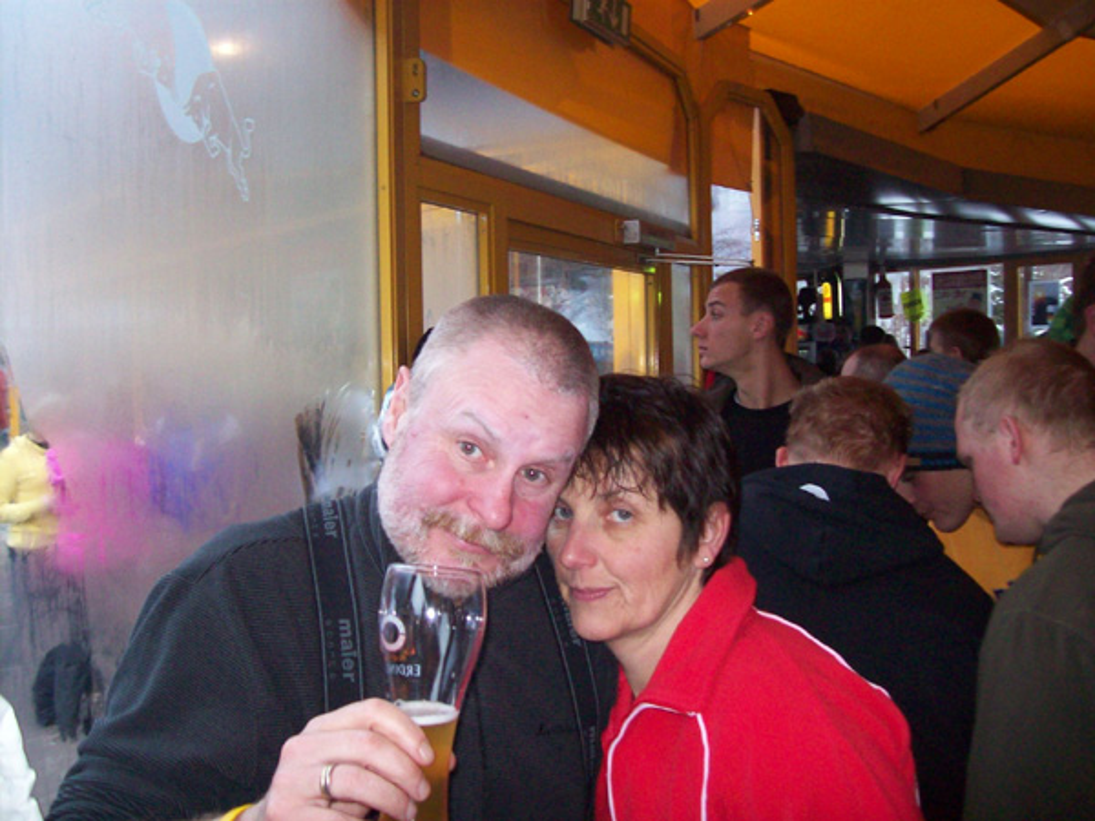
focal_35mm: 36
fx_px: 1139
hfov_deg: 51.4
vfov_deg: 39.7
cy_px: 410
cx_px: 548
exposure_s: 1/64
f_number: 2.7
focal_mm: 6
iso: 200
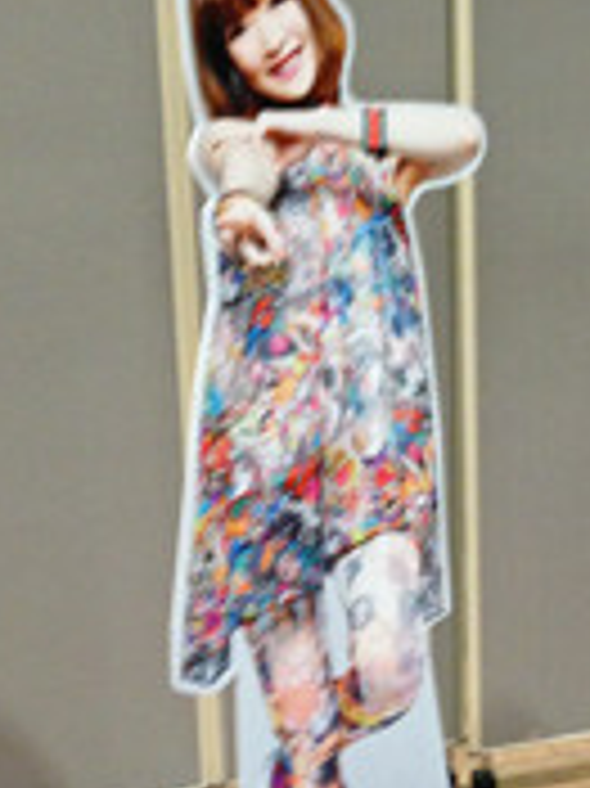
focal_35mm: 85
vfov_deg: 22.7
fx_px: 1934
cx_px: 450
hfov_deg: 17.2
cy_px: 630
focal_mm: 4.12
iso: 250
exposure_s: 1/20
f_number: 2.4
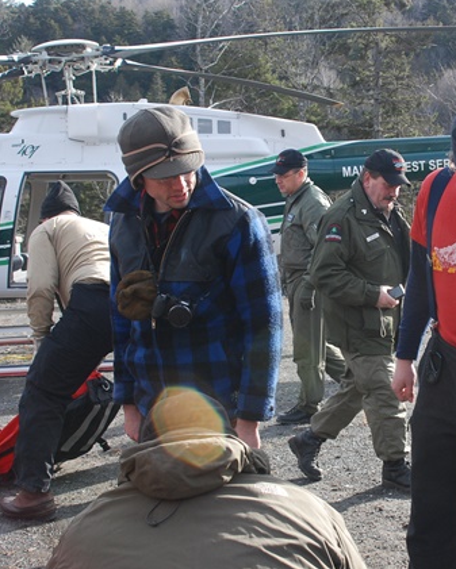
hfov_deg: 25.0
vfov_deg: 31.4
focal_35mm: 60
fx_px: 1012
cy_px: 284
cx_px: 363
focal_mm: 28
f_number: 8
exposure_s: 1/250
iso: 400
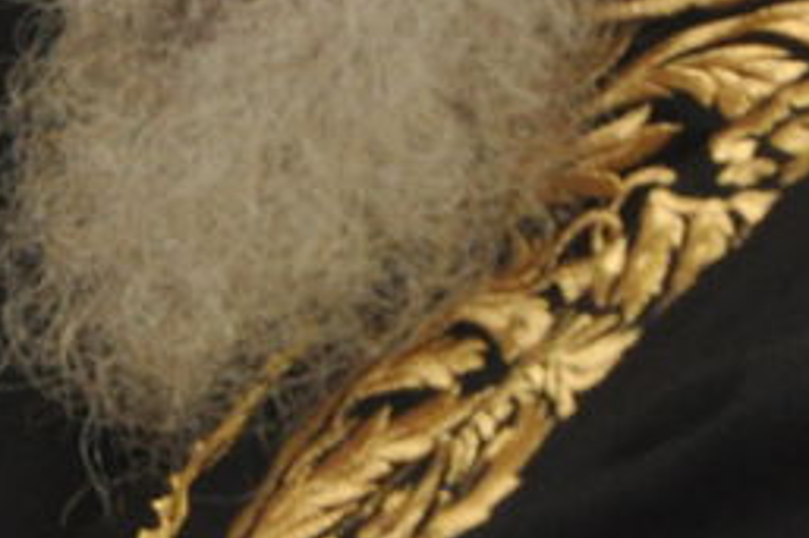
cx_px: -349
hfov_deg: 2.8
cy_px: -514
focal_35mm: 734
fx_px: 16483
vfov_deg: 1.9
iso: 1250
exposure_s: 1/60
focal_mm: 90
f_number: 11
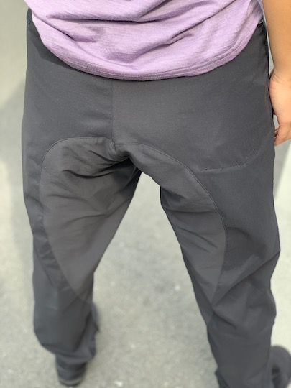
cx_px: 146
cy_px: 194
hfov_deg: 28.0
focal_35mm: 52
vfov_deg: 36.8
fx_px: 583
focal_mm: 6
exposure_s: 1/122
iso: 20
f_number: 2.4
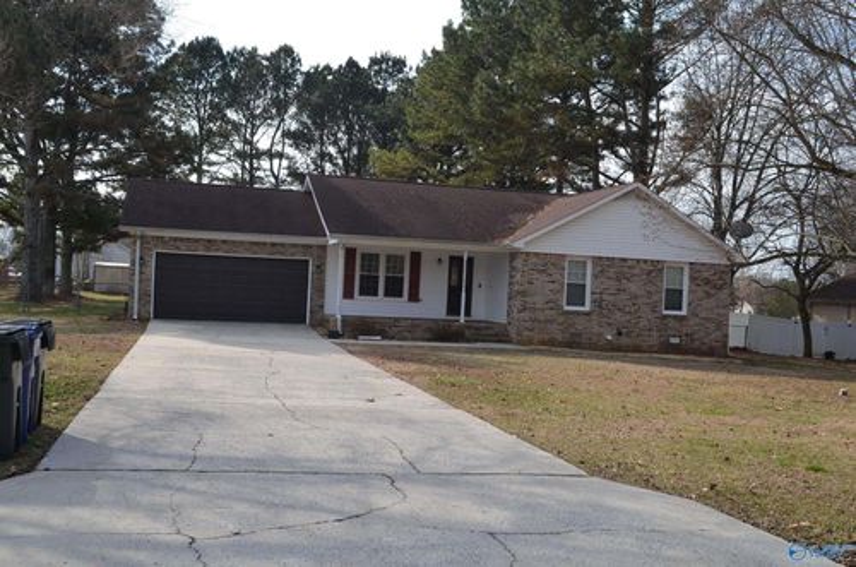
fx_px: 925
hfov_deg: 49.6
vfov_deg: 34.1
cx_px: 428
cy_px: 284
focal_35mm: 39
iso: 200
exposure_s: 1/250
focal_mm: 26
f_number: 8
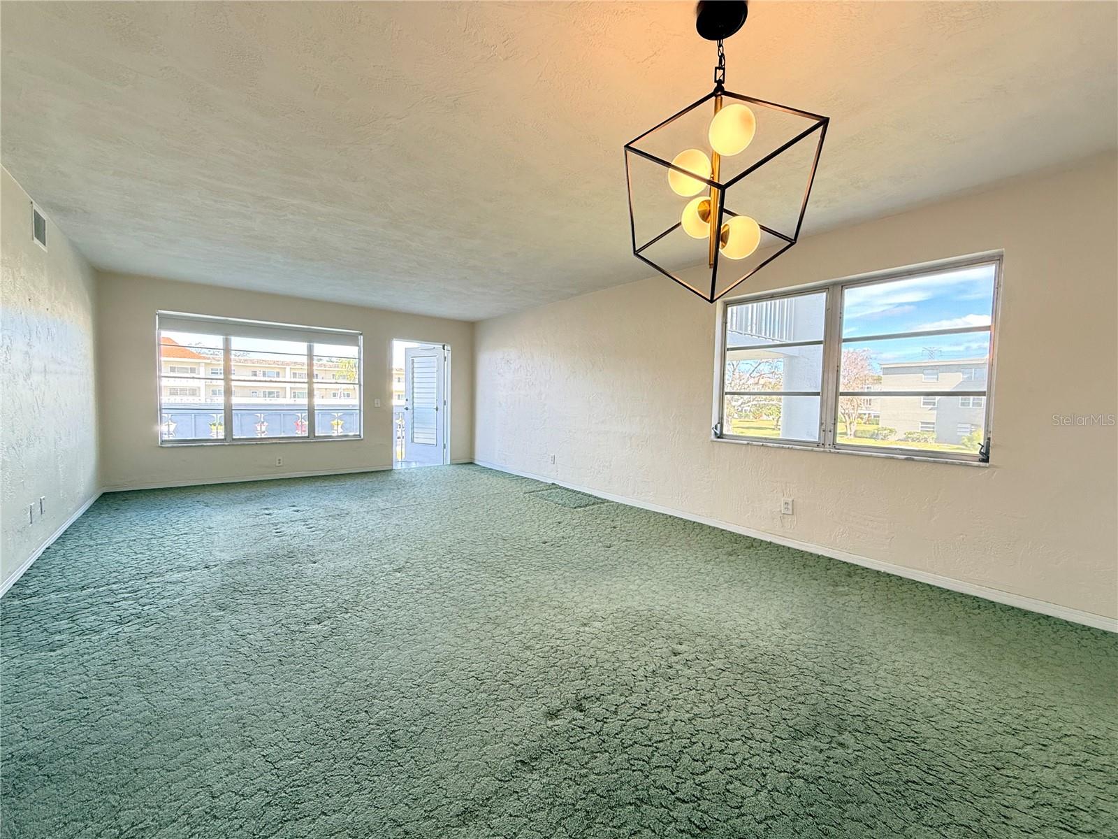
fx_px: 452
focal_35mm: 14
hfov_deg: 102.1
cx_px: 559
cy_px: 420
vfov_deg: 85.7
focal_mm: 2.22
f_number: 2.2
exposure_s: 1/120
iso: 125
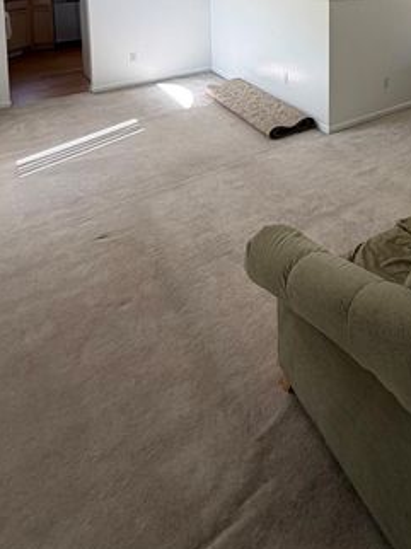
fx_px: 460
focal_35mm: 29
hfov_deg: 43.9
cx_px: 370
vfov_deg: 49.6
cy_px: -6
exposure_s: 1/121
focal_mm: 2.22
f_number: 2.2
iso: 100
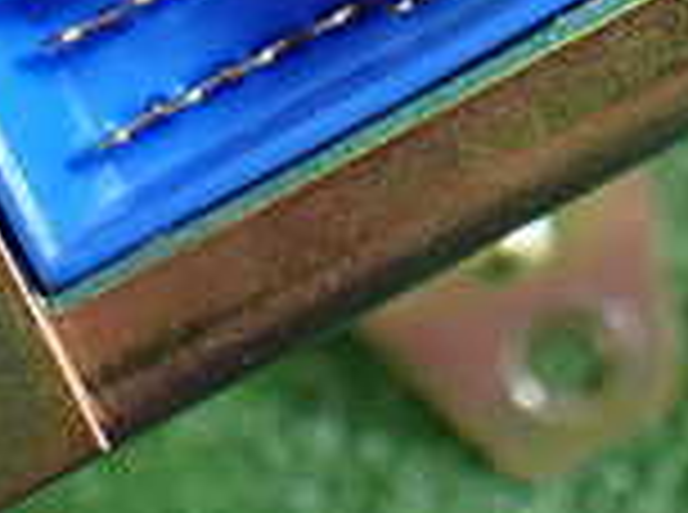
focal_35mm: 118
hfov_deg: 16.1
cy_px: -351
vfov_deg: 11.7
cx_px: 800
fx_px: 2340
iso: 800
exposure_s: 1/125
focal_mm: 5.4
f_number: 2.3
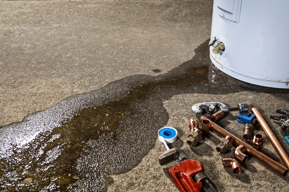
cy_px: 96
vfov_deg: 28.9
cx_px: 144
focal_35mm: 46
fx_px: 373
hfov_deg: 42.3
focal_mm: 31
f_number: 5.6
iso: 100
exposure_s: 1/125
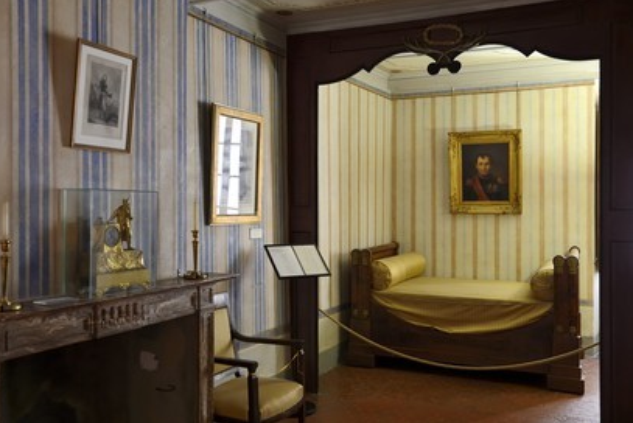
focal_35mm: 33
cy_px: 212
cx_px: 308
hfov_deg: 57.2
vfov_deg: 40.0
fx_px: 581
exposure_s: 1/30
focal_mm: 32
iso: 800
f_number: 4
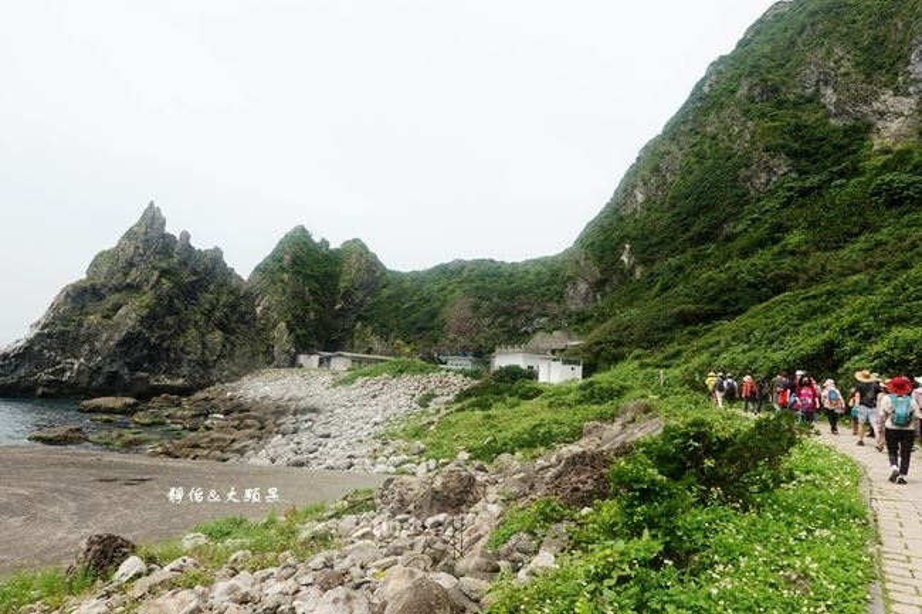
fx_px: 614
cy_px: 307
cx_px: 461
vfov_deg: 53.1
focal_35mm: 24
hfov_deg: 73.8
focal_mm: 9
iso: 125
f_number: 5.6
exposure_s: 1/400
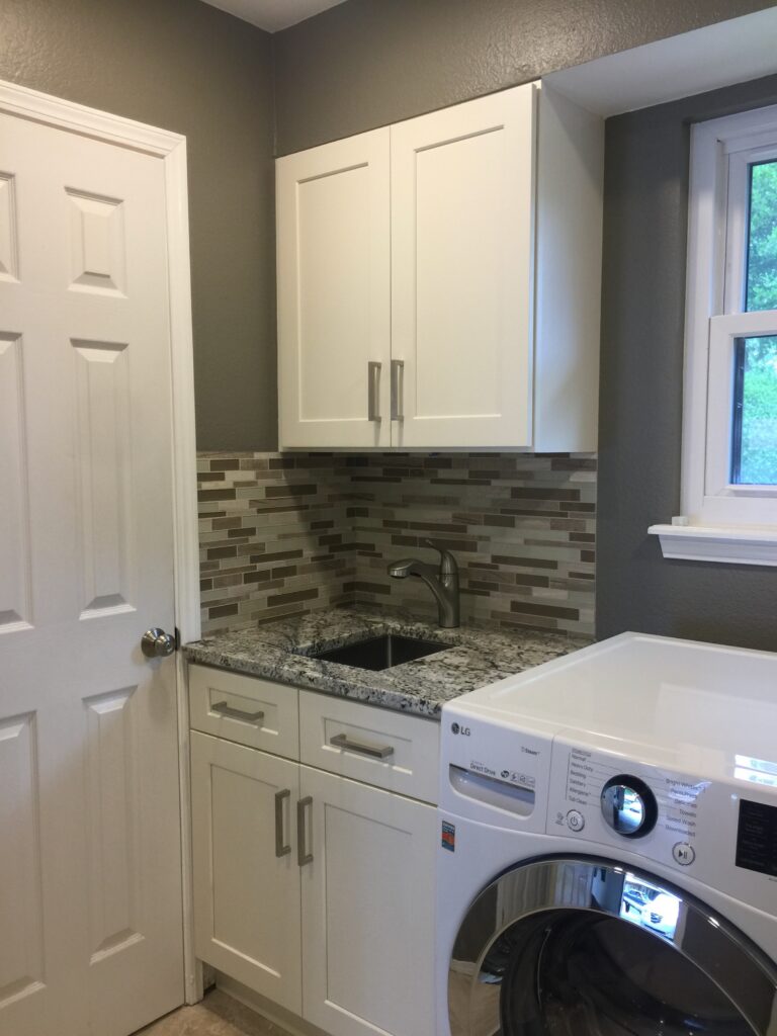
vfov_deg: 61.7
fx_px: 868
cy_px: 518
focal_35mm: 29
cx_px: 388
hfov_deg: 48.2
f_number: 2.2
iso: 40
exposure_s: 1/30
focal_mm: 4.15
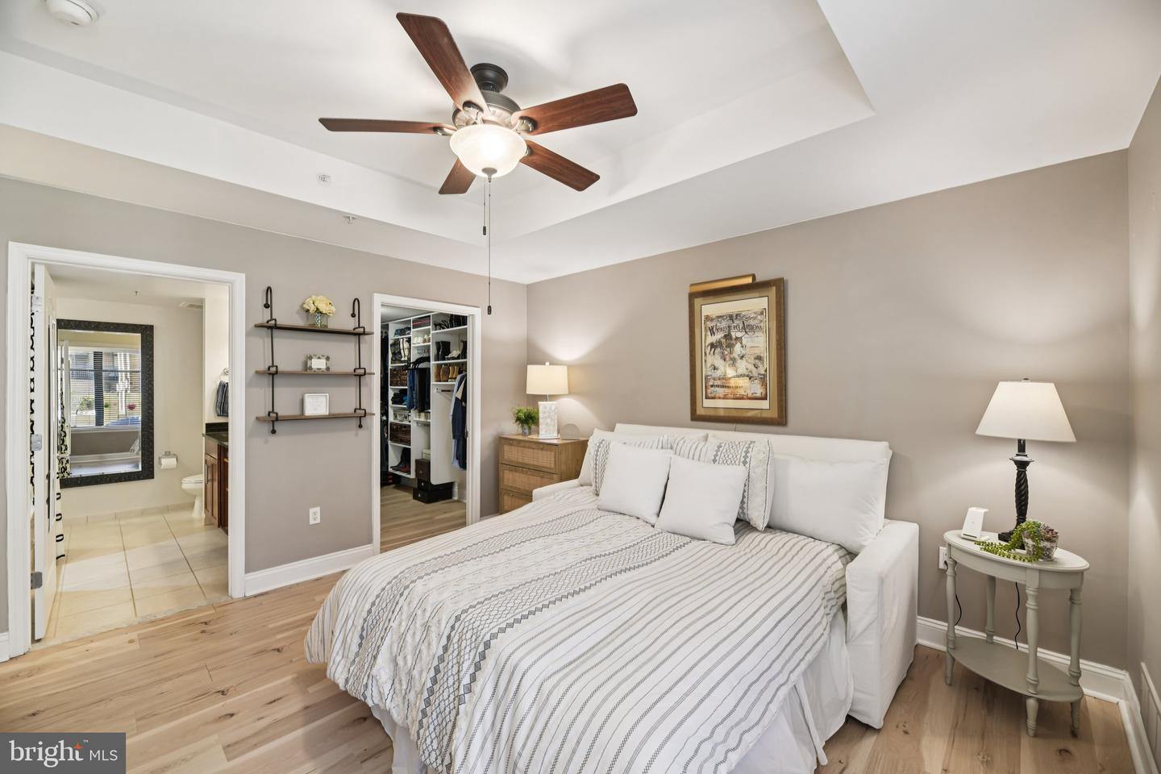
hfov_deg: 104.3
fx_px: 451
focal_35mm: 14
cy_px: 387
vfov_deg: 81.2
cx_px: 580
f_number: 8
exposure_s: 1/10
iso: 400
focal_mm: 14
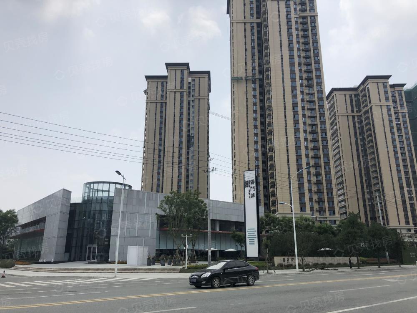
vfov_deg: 49.7
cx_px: 208
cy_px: 156
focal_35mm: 28
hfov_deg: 63.4
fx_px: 337
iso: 20
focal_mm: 4
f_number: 1.8
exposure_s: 1/4000
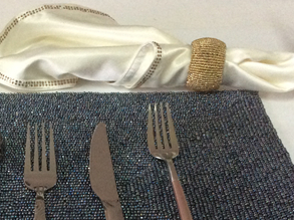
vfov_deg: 20.5
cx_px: 56
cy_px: 201
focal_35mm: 70
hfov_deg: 27.2
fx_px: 594
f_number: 2.4
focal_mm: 3.3
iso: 200
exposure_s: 1/25
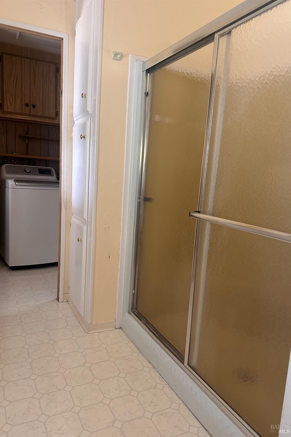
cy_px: 218
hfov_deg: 51.2
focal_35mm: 25
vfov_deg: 71.5
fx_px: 303
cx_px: 130
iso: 400
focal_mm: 6.86
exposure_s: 1/60
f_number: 1.78
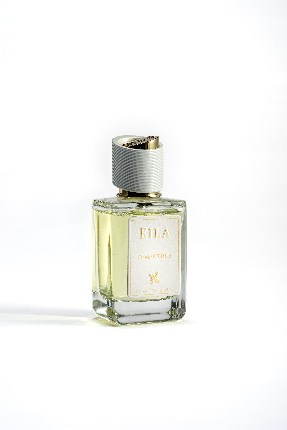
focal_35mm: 105
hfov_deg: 13.0
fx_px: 1256
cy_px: 215
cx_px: 144
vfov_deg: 19.5
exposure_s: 1/160
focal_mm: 105
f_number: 16
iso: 100
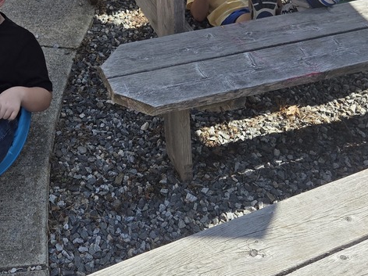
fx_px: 531
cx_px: 124
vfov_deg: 28.9
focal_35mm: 50
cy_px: 91
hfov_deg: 37.8
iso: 80
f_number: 1.8
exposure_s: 1/3018
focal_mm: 5.4
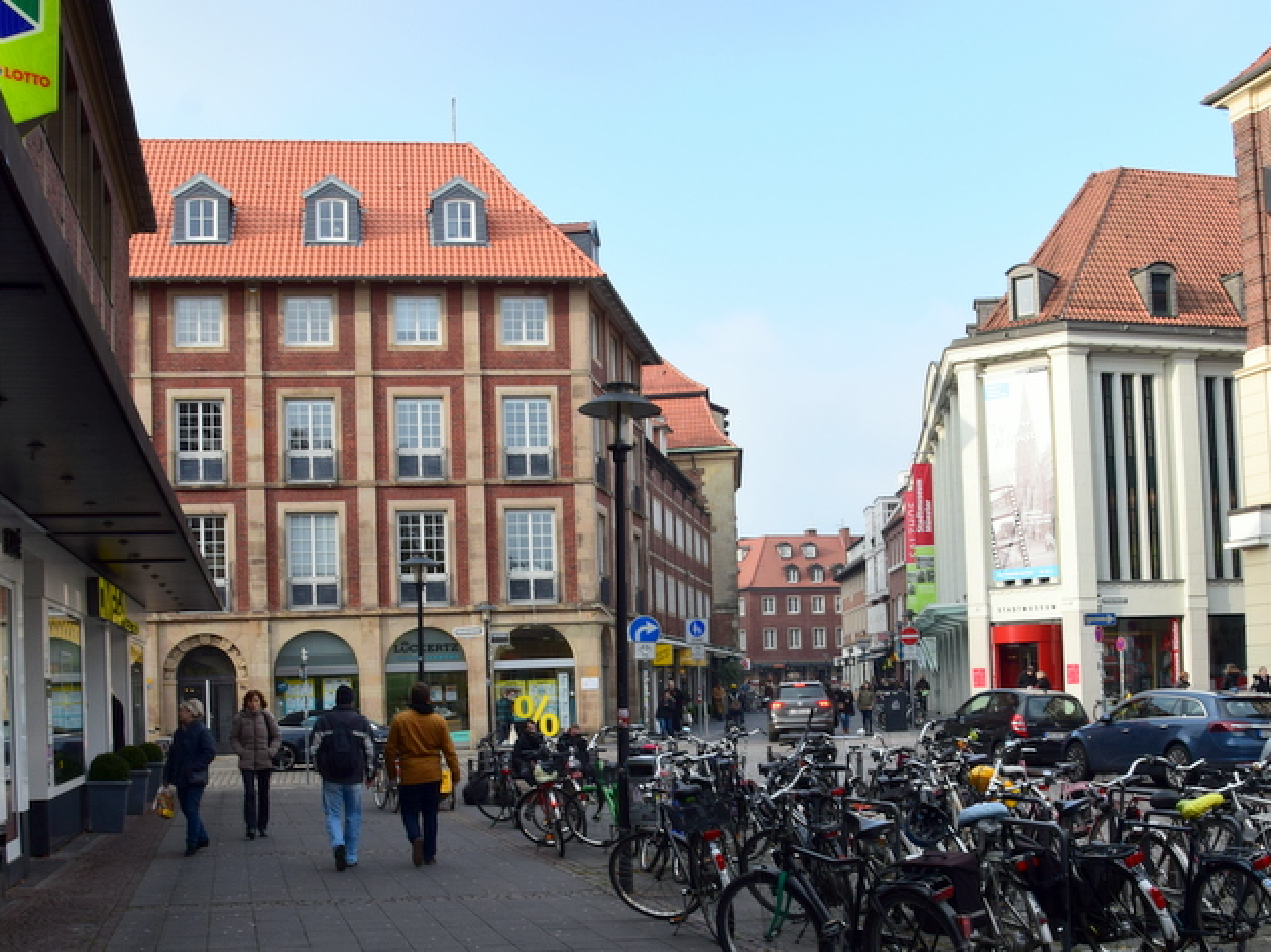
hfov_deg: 55.4
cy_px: 518
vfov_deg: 42.9
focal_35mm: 33
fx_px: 1211
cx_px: 615
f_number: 10
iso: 400
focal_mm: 18
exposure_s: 1/200
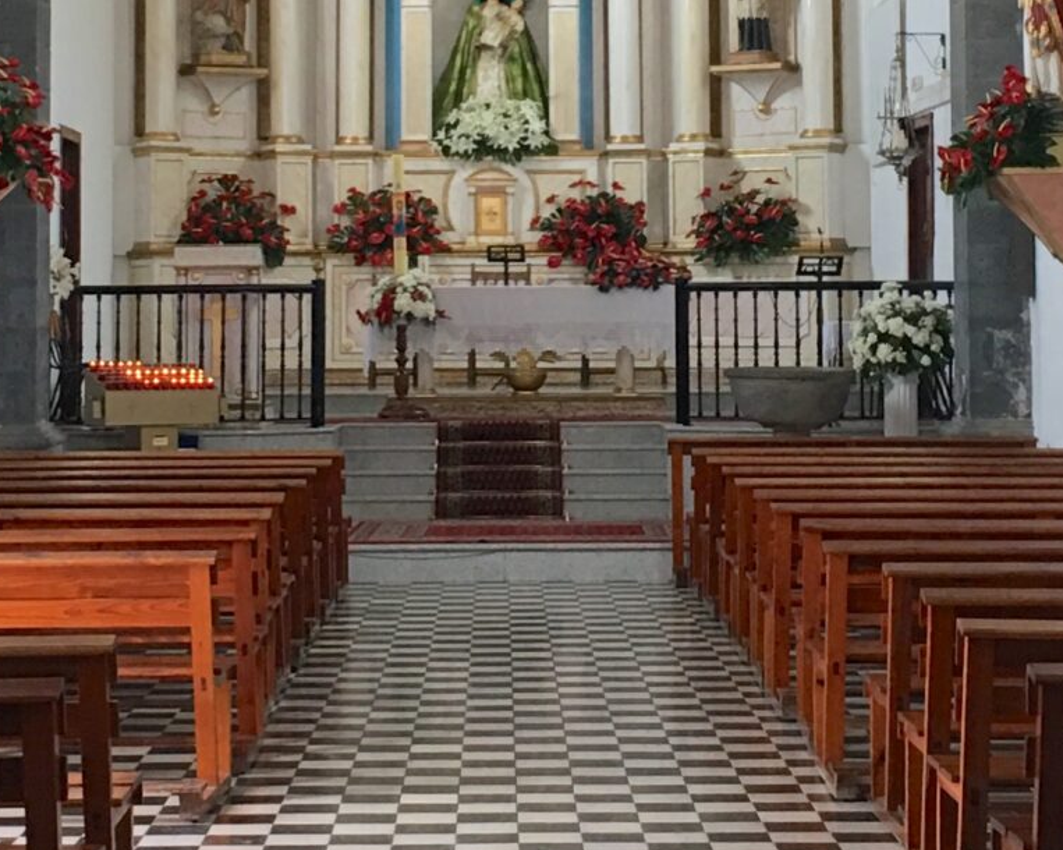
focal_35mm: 95
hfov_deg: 20.2
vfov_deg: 16.0
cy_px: 109
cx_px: 538
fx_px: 2988
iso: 50
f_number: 2.2
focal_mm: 4.15
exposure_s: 1/33
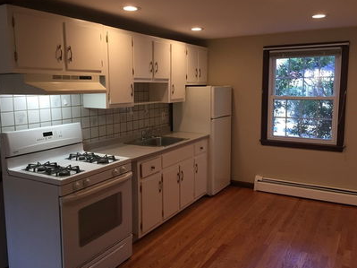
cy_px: 131
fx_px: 320
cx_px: 182
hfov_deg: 58.4
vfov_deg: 45.4
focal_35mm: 31
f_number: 2.2
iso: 50
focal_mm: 4.15
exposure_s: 1/30
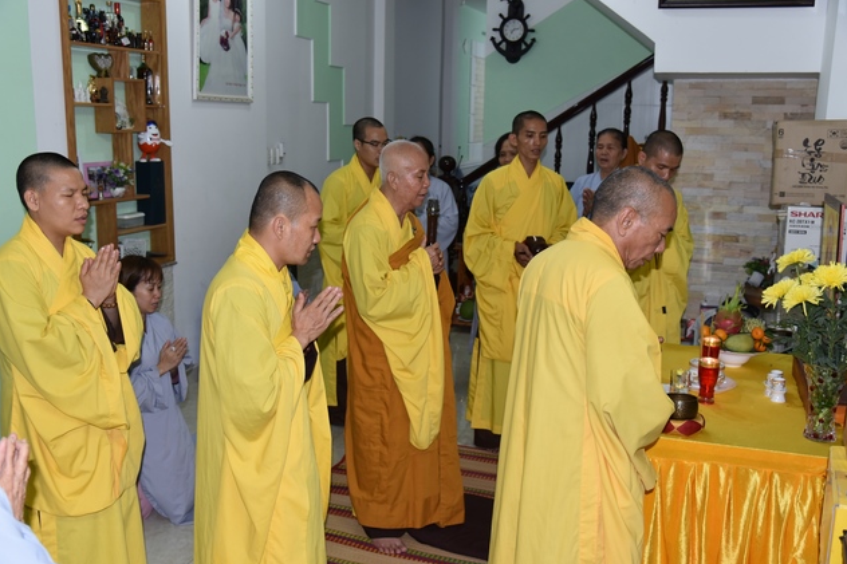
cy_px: 285
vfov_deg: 36.9
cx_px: 413
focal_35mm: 36
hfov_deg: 53.1
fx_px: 847
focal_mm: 35
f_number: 4.5
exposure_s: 1/60
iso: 640
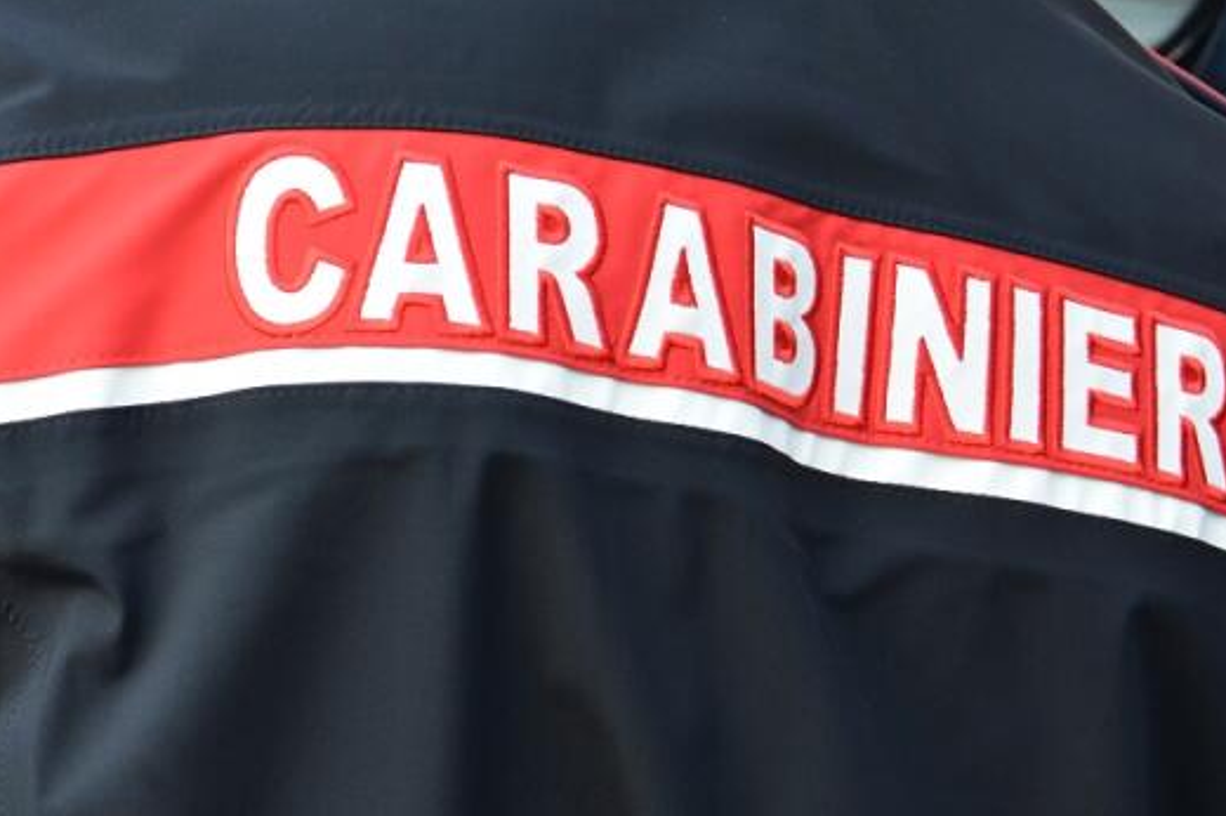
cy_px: 594
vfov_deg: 14.0
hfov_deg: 20.8
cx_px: 236
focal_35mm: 97
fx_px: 3301
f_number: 4.5
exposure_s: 1/80
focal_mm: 28
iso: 400
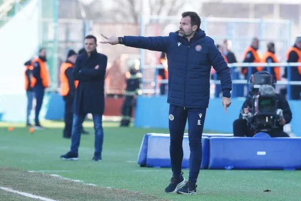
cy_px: 100
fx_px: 2507
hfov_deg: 6.9
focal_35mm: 300
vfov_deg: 4.6
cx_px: 150
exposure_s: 1/1000
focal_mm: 300
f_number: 5
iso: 280
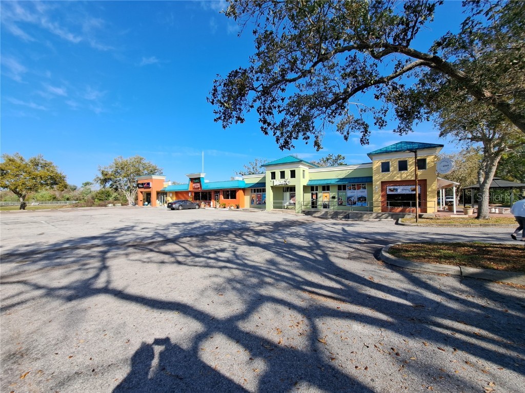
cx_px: 262
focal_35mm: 13
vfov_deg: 89.9
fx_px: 197
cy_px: 196
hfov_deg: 106.2
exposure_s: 1/847
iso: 50
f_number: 2.2
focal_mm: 1.74
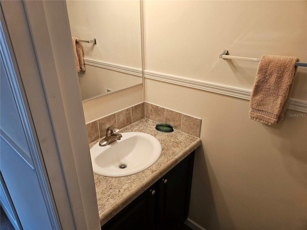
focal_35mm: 23
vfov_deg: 58.9
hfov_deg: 73.9
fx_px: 204
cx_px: 154
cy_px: 115
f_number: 1.7
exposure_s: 1/120
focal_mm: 6.3
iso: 160
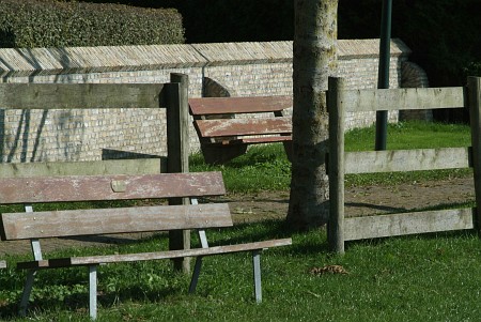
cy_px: 161
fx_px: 2715
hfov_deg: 10.1
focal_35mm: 203
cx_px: 240
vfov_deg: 6.8
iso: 400
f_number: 13
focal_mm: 135
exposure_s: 1/350
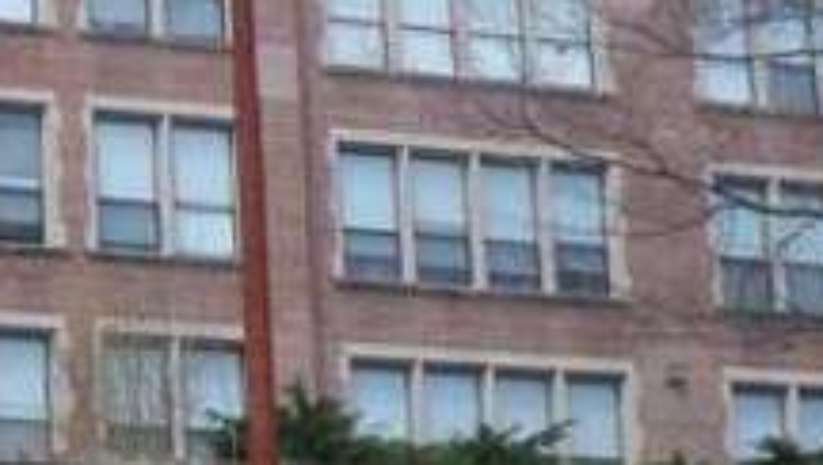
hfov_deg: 13.4
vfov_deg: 7.9
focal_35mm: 153
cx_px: -343
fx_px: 3342
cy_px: 526
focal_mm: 6.3
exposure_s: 1/500
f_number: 3.5
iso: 80
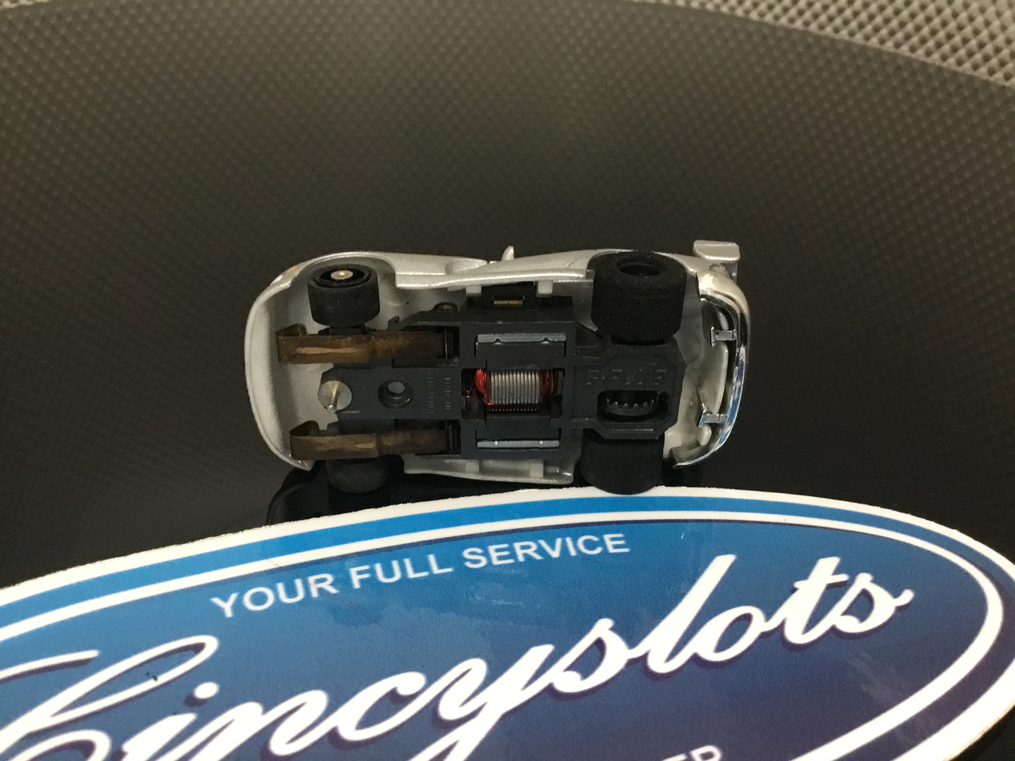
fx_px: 909
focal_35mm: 31
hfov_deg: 58.4
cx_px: 508
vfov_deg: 45.4
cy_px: 380
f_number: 2.4
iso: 250
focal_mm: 3.3
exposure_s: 1/30
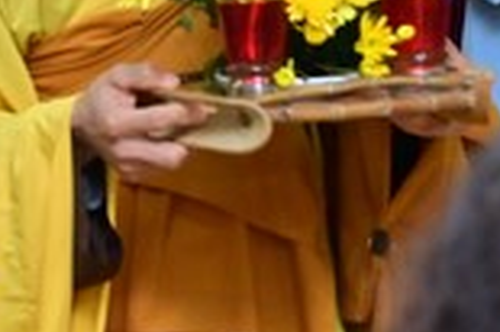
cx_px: -377
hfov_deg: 4.3
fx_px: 6535
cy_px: -303
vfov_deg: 2.9
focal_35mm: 471
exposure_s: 1/160
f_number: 5.6
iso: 3200
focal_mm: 112
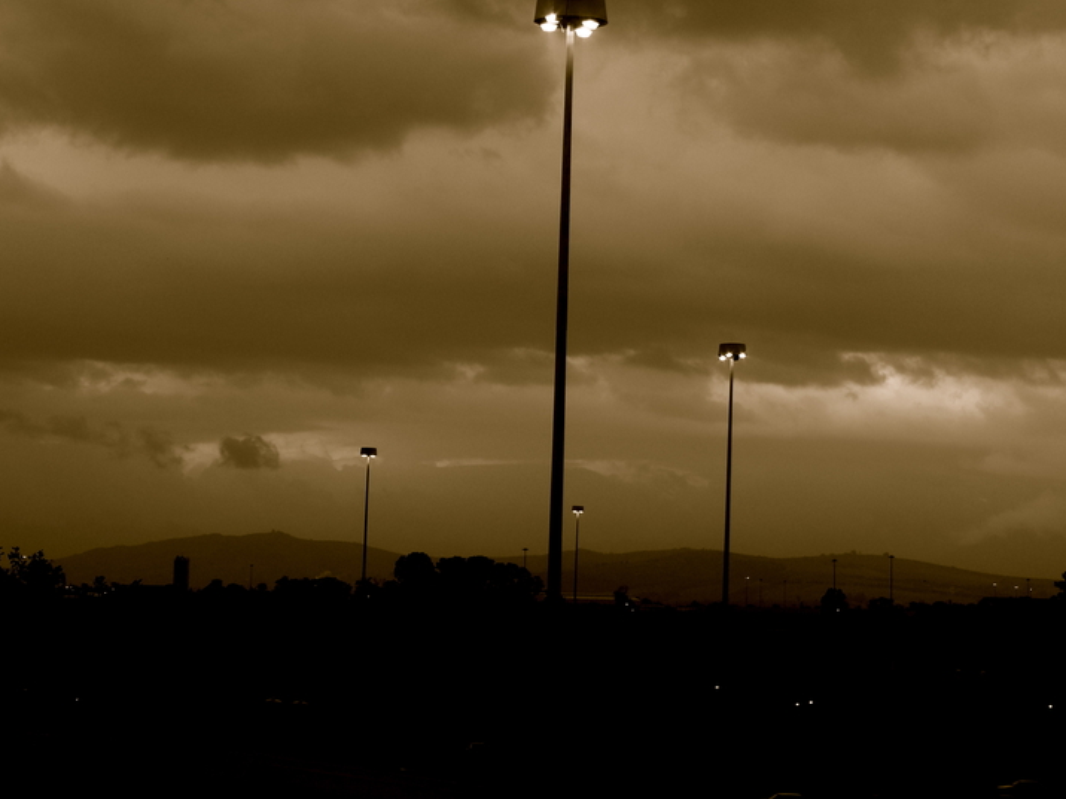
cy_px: 378
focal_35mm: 95
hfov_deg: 20.6
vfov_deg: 15.6
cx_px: 561
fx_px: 2926
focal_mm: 18
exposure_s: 1/125
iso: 100
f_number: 3.6
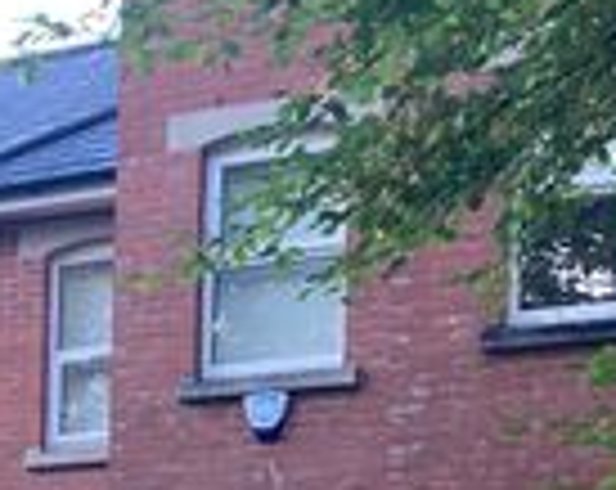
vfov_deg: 12.2
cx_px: -72
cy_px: 737
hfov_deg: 15.6
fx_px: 2183
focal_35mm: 120
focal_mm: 3.99
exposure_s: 1/100
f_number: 1.8
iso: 80
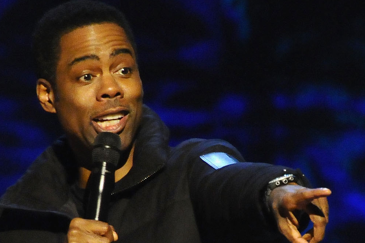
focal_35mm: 1024
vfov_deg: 1.3
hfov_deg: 2.0
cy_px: 332
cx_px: 155
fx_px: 10377
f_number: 4.8
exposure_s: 1/320
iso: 12800
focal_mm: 340
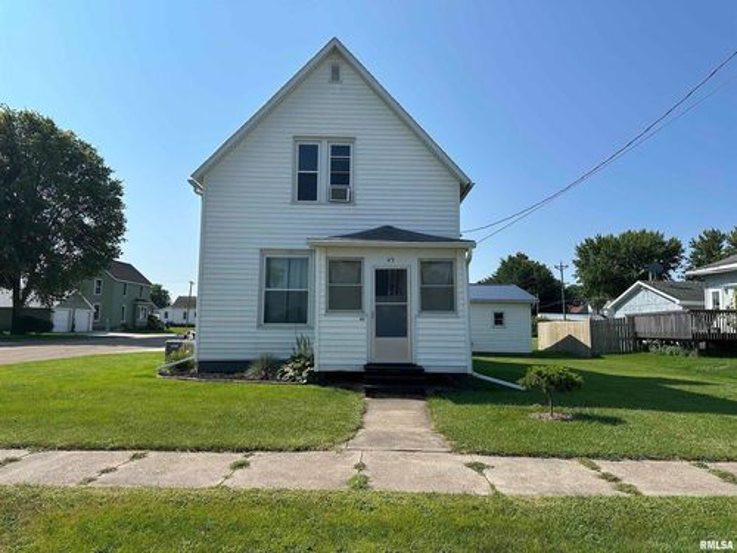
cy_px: 276
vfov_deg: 56.8
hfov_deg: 71.6
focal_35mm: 24
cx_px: 368
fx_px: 511
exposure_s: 1/6211
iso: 80
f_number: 1.78
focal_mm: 6.86
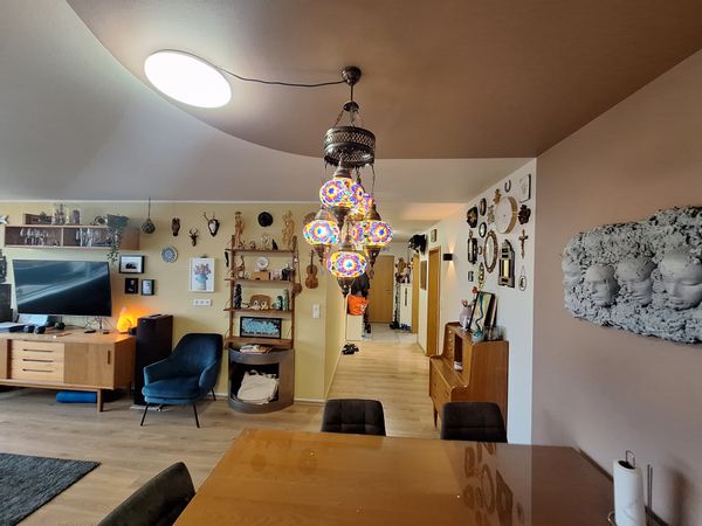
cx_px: 351
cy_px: 263
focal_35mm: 13
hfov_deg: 106.2
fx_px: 264
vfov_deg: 89.9
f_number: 2.2
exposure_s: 1/50
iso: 160
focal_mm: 1.74
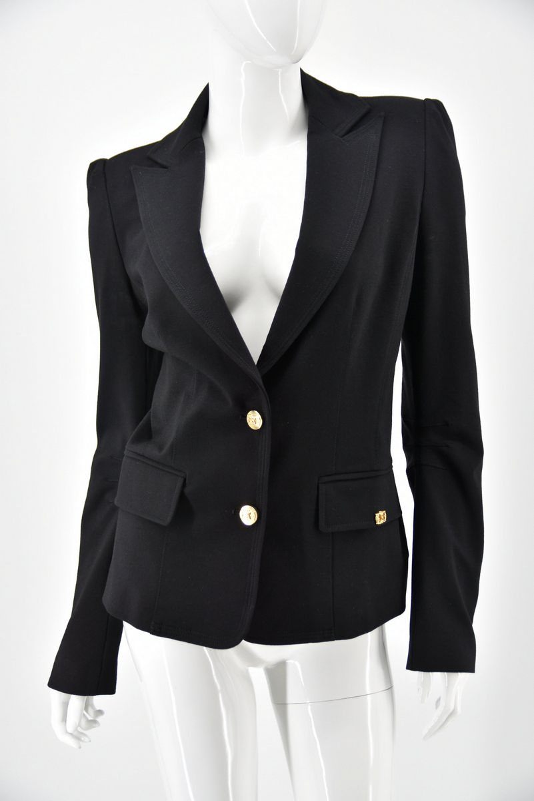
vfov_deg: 38.9
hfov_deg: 26.5
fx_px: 1134
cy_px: 400
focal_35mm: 51
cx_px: 267
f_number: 2.8
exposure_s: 1/320
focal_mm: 34
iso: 320
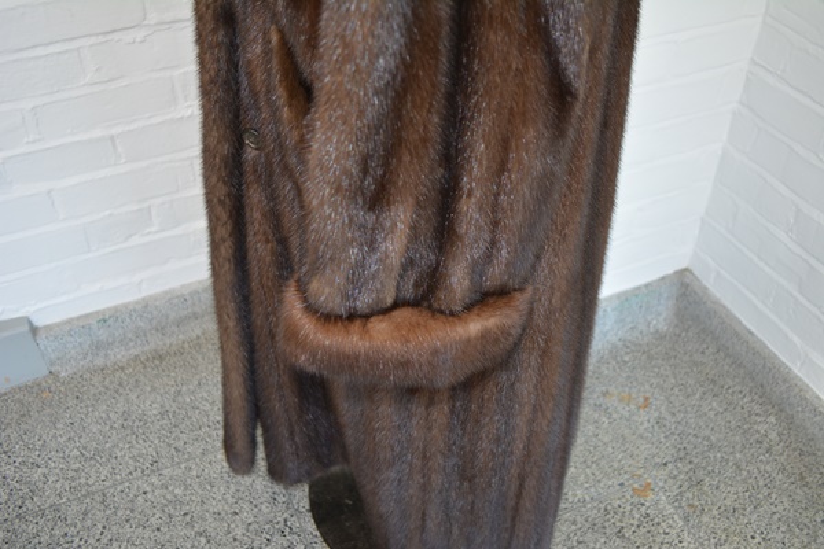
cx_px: 412
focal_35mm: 36
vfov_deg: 36.9
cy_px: 274
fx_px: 824
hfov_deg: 53.1
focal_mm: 24
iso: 400
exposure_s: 1/100
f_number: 4
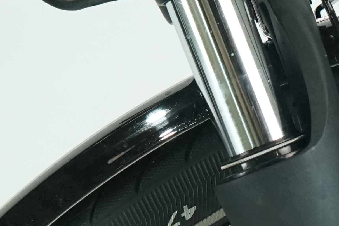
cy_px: 421
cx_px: 315
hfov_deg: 10.1
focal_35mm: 203
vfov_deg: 6.6
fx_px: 1911
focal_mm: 41
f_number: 7.1
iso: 2500
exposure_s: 1/200
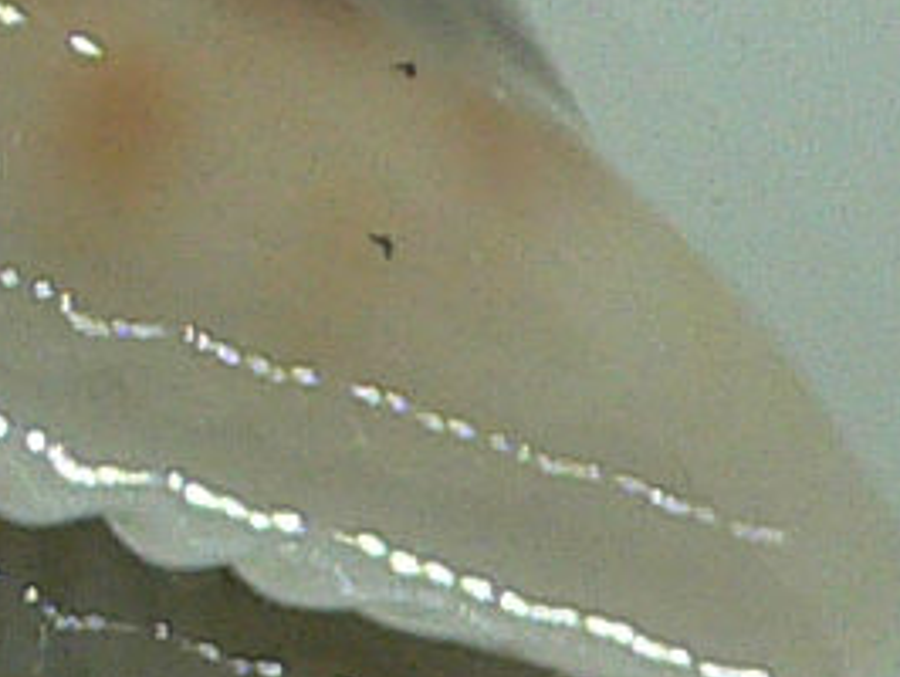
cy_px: -917
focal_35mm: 265
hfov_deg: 7.3
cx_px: -531
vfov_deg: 5.4
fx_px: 6896
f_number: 2.8
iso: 150
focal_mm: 4.6
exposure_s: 1/60
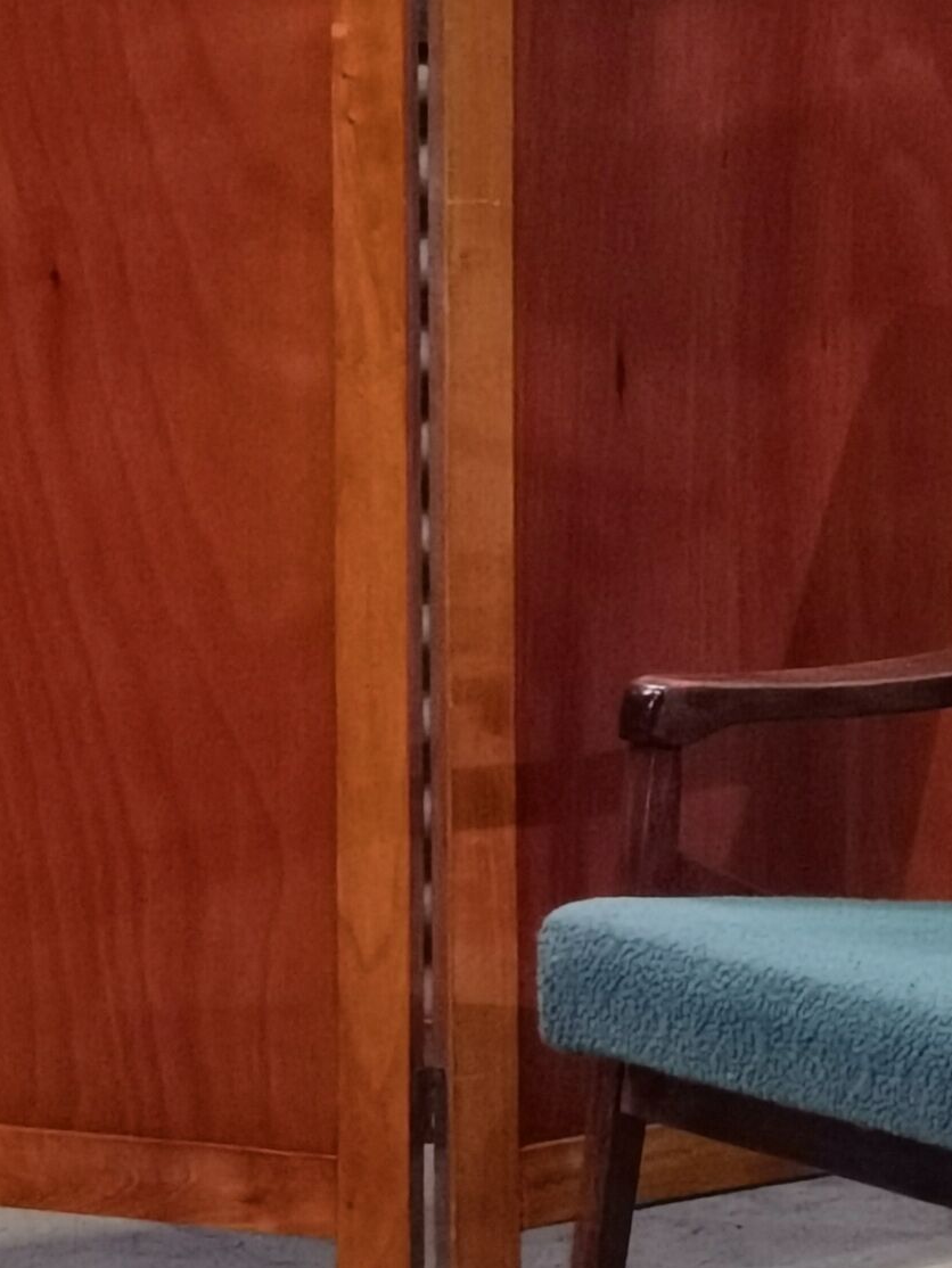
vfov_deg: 14.4
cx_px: 395
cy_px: 273
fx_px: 4985
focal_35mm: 136
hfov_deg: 10.9
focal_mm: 6.71
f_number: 1.9
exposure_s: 1/25
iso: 640
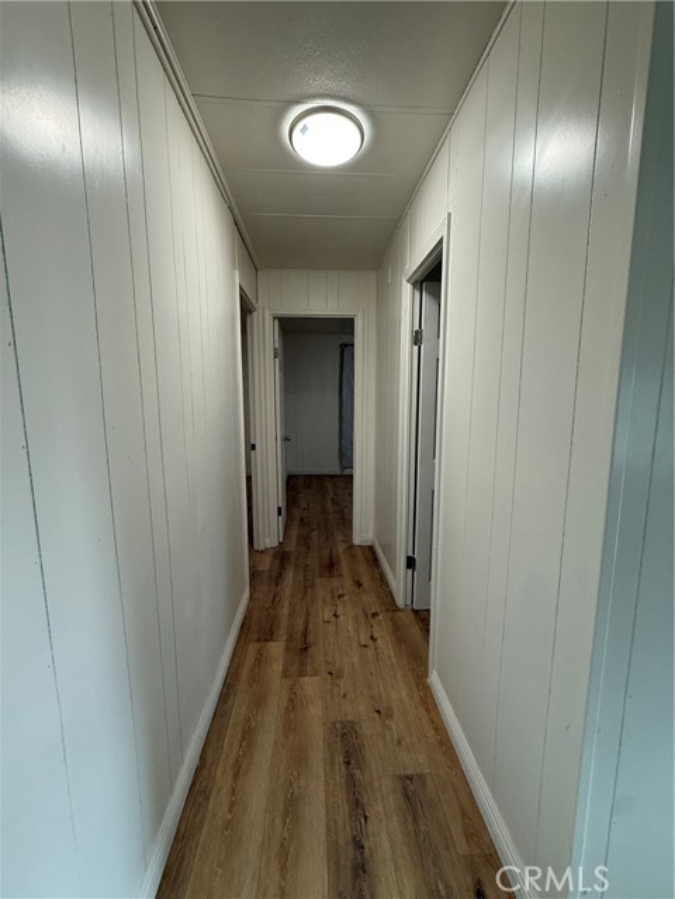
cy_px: 450
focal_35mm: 14
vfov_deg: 102.1
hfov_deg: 85.7
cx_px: 338
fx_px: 364
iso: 250
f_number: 2.2
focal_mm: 2.22
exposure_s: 1/120
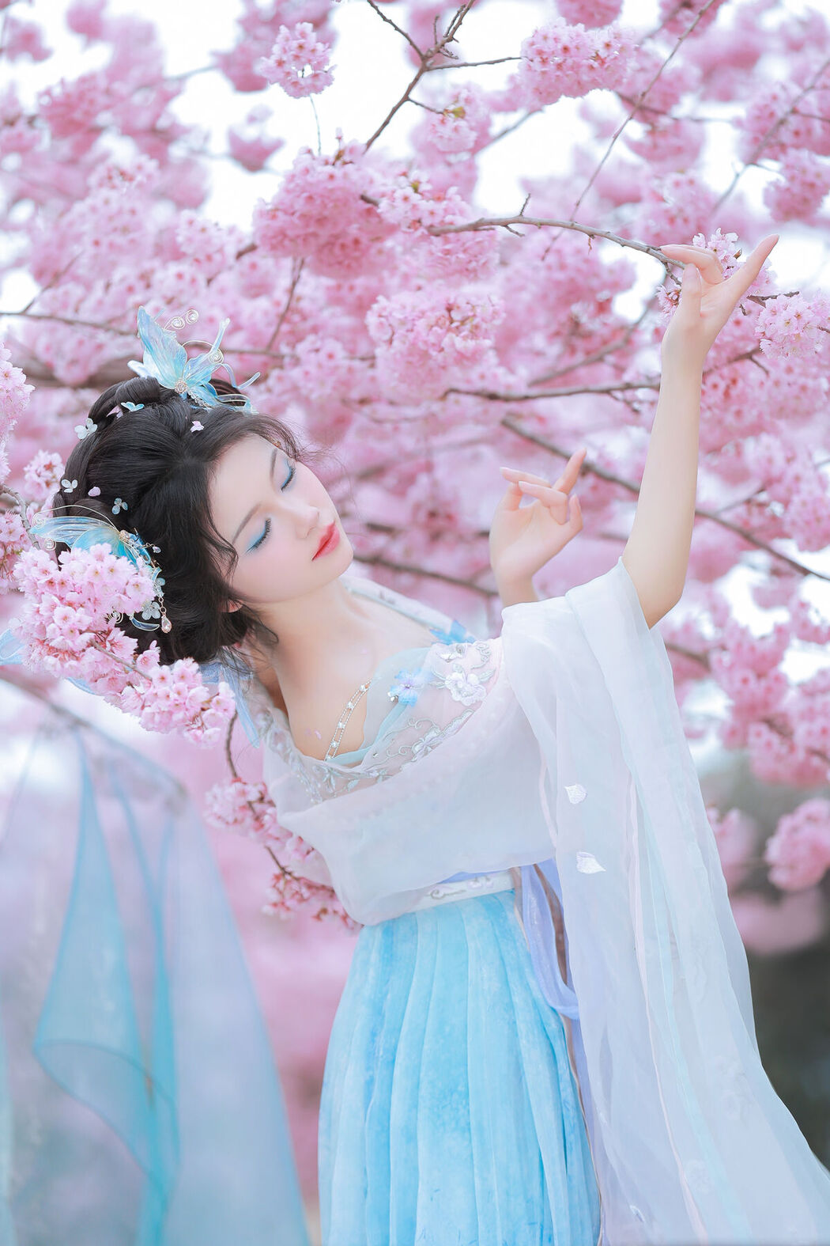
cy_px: 623
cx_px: 415
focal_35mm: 145
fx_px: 5014
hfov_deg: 9.5
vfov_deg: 14.2
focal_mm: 145
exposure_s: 1/500
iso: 250
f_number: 2.8
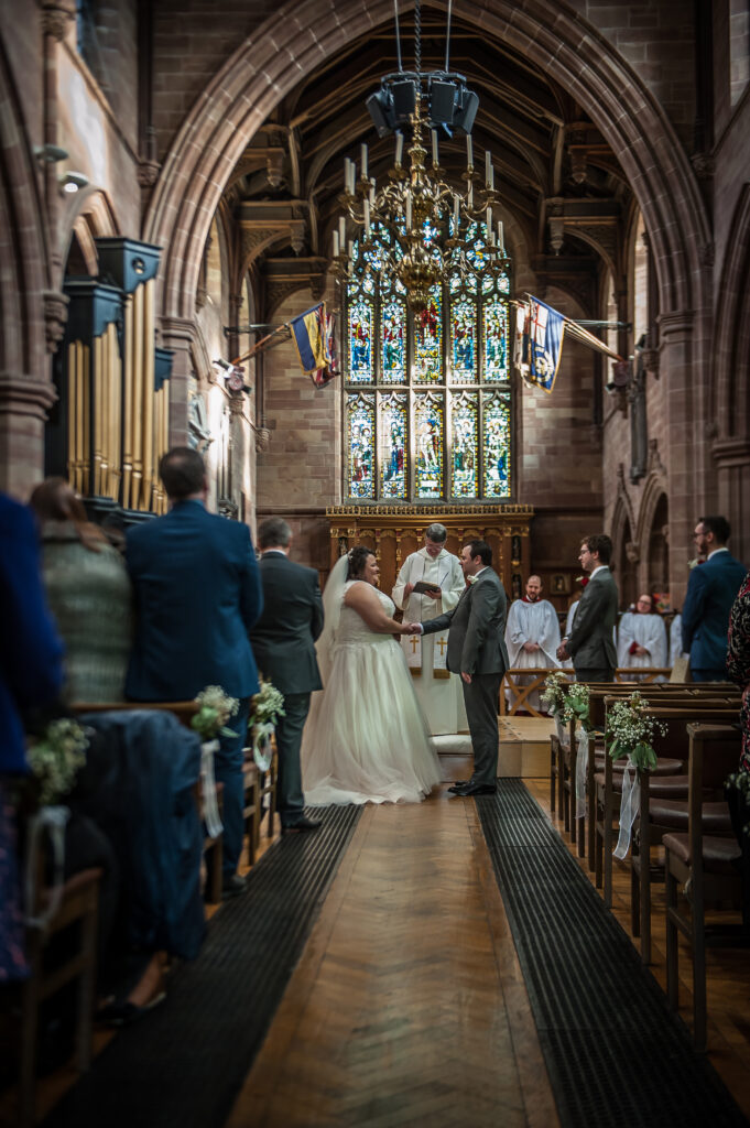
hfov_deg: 33.3
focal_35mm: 40
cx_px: 375
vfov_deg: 48.5
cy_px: 564
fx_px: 1252
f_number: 2.8
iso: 800
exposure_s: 1/30
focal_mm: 40
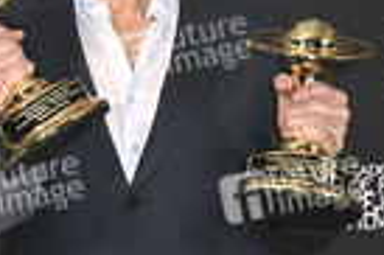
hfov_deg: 11.4
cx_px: -63
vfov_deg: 7.7
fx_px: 1896
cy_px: 120
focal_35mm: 178
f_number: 5.6
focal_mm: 54
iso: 2000
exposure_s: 1/320
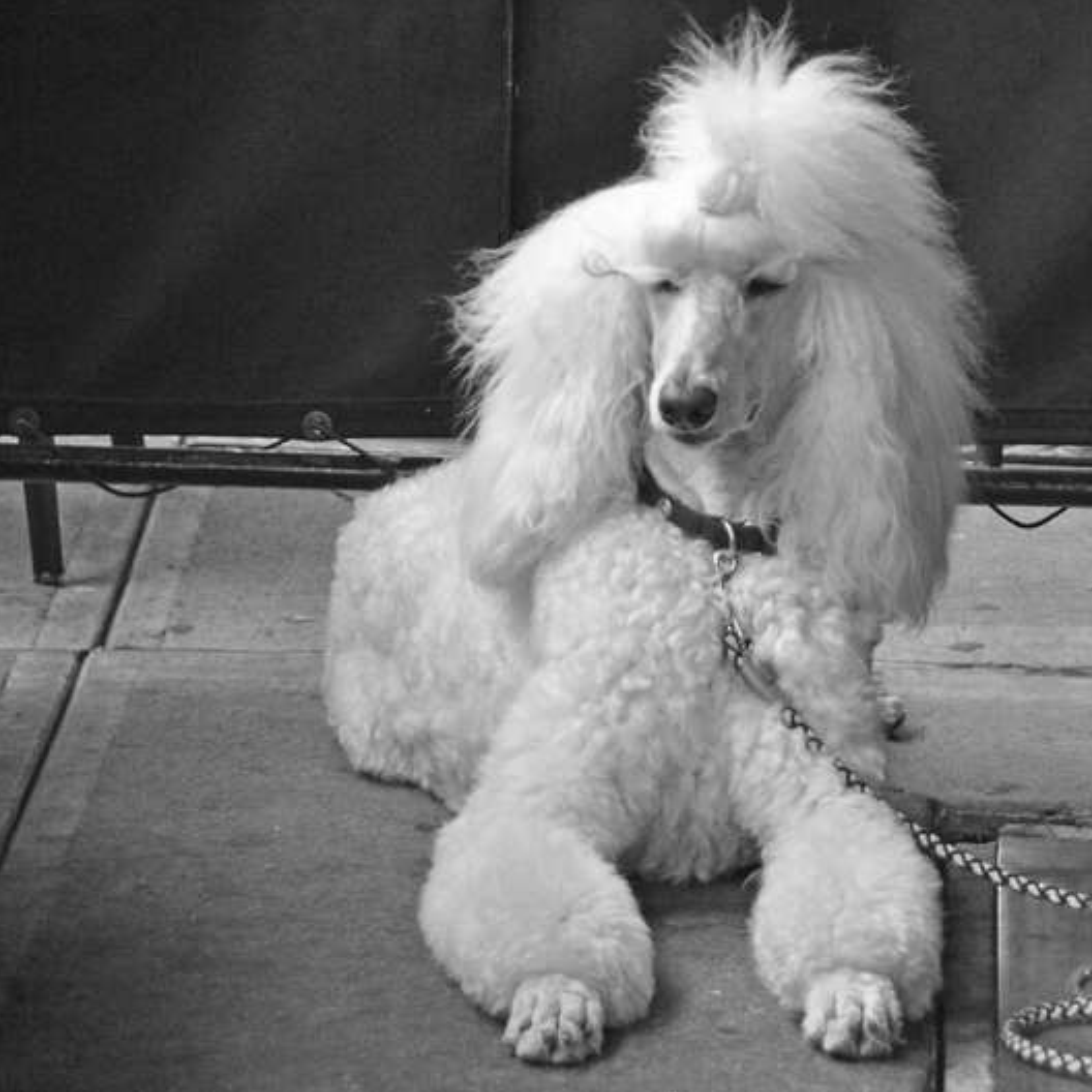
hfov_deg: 6.3
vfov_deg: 6.3
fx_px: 9981
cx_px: 662
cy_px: 547
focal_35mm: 280
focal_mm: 145
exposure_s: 1/800
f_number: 6
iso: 1600
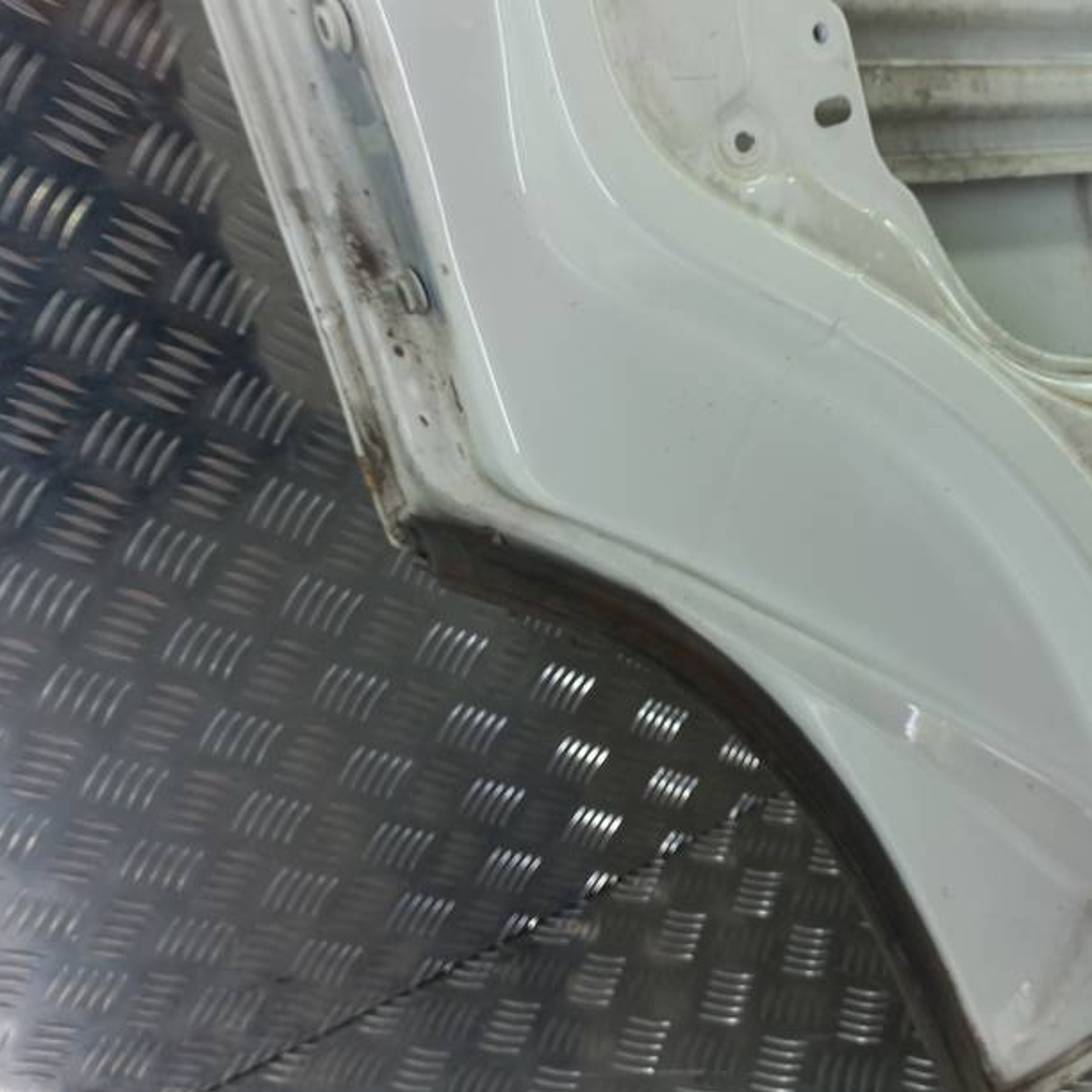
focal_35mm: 37
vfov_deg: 44.9
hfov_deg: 44.5
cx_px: 698
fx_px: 1321
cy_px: 542
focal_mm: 4.6
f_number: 1.8
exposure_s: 1/50
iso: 40
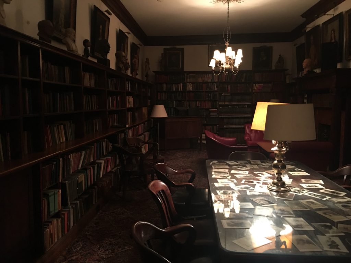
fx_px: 294
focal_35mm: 29
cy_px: 132
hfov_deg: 61.7
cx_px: 176
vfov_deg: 48.2
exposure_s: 1/4
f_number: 2.2
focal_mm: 4.15
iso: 80
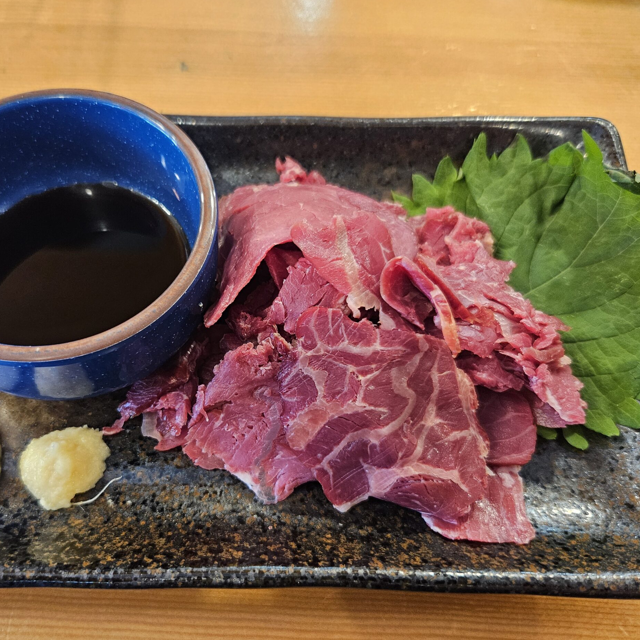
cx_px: 267
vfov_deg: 57.3
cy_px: 310
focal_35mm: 28
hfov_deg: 57.0
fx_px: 586
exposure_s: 1/101
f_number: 1.8
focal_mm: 5.4
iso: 500
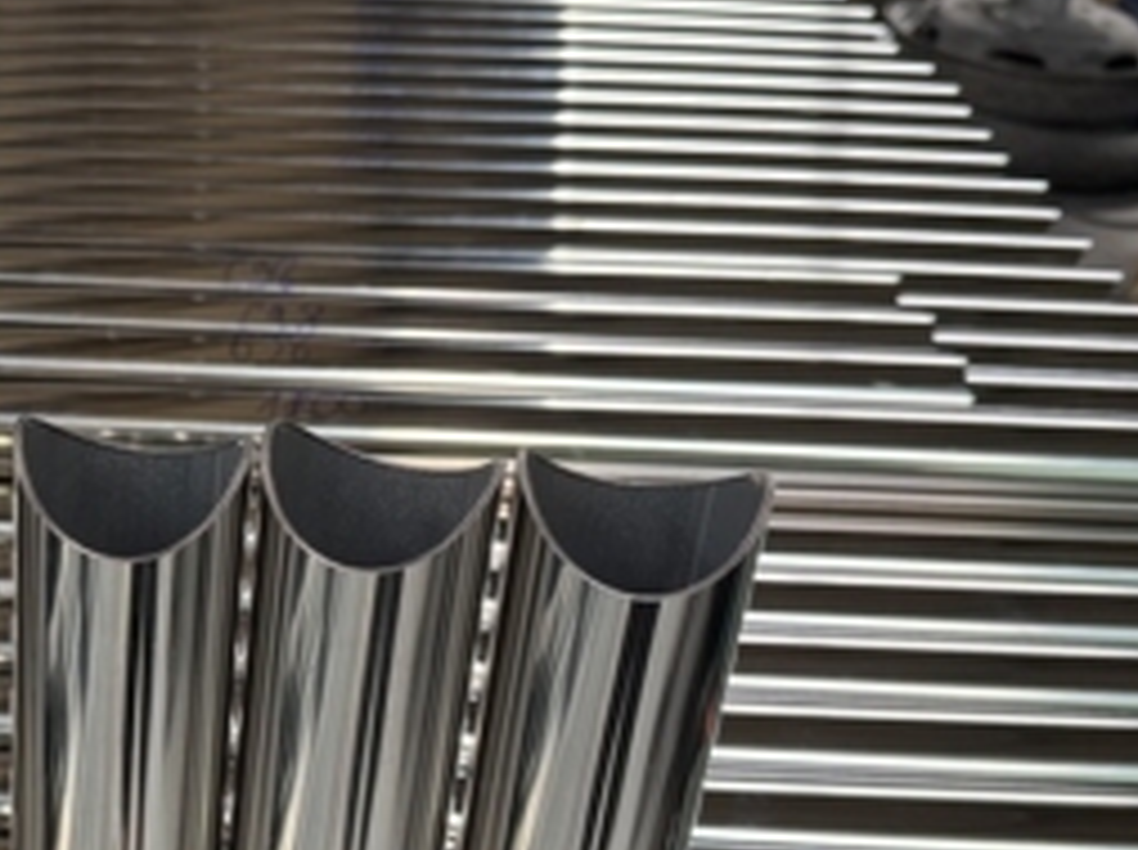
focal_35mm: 57
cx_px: 103
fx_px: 1871
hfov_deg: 32.1
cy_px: 589
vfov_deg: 25.4
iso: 200
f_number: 1.78
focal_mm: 6.76
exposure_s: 1/95
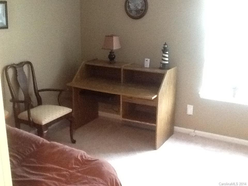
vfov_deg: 32.9
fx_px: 315
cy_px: 93
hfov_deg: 42.9
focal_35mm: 44
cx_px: 124
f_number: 2.4
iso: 500
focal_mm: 2.03
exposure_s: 1/15
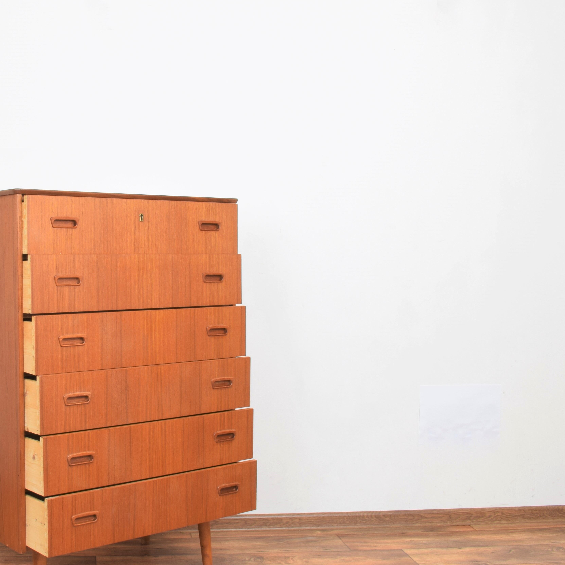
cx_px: 85
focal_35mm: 46
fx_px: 849
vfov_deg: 36.8
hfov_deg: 35.2
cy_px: 303
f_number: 25
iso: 100
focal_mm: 20
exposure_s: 4
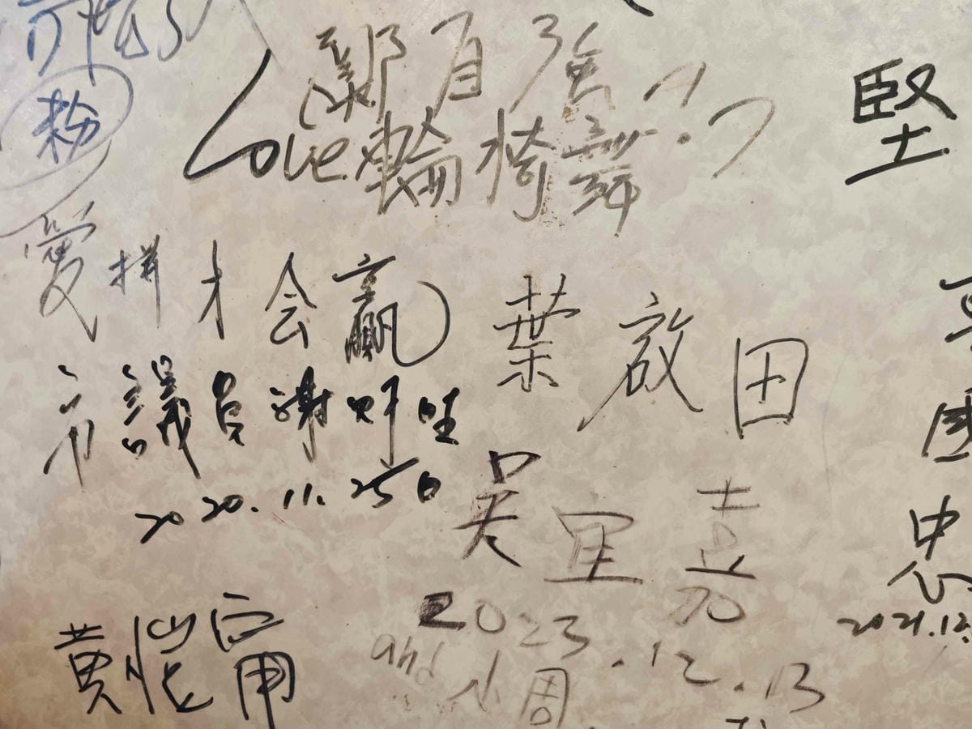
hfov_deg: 73.9
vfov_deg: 58.9
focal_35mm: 23
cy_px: 364
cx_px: 486
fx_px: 646
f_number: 2
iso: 400
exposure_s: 1/60
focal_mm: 8.72
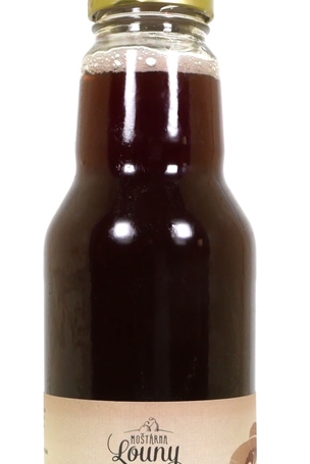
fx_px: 1135
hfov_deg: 15.6
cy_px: 360
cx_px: 137
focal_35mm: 88
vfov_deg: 22.8
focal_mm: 22.7
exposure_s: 1/60
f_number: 16
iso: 800
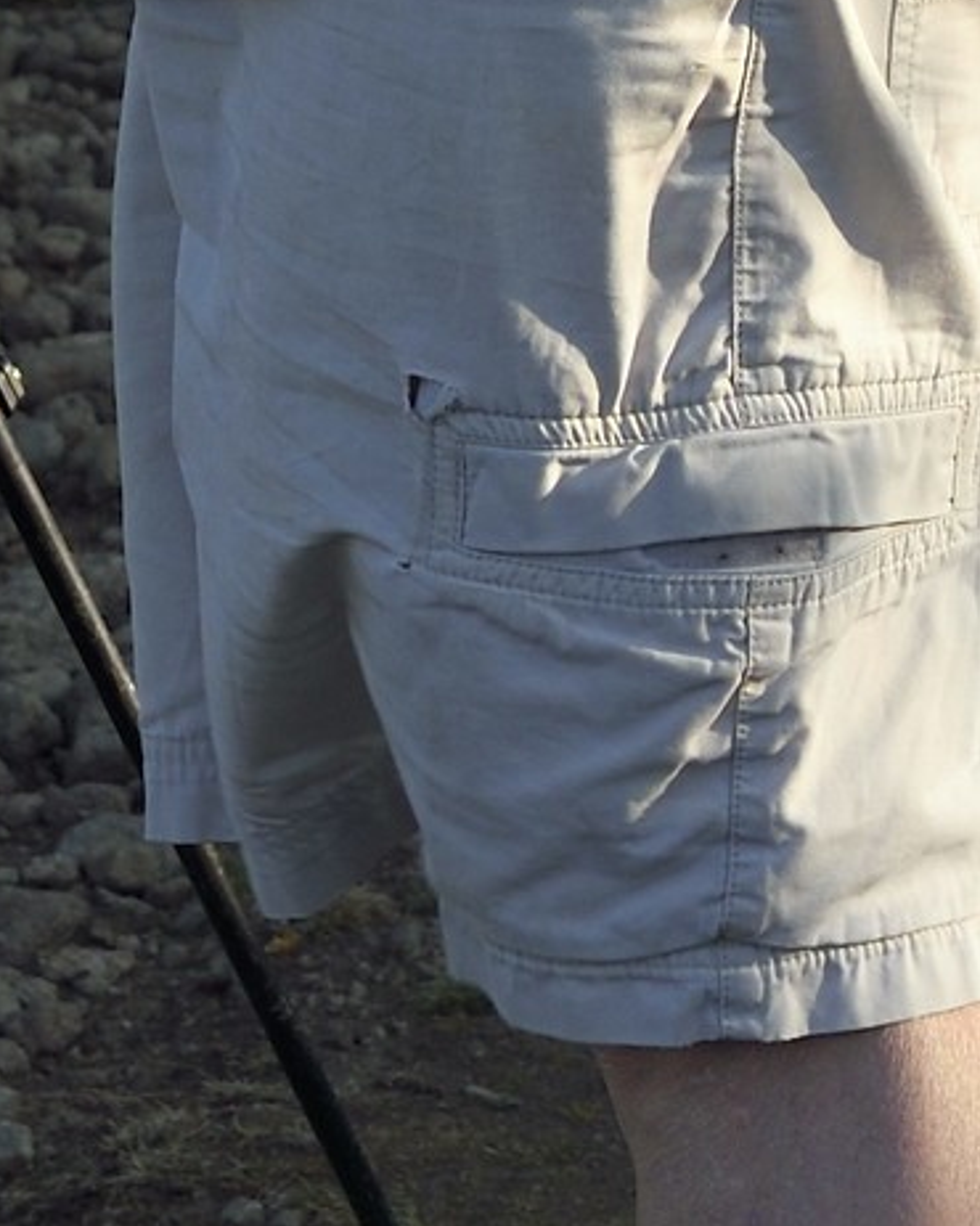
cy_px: -1247
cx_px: 138
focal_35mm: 253
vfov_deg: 7.3
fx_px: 9179
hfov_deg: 6.1
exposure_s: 1/250
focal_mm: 52
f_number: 10
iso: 200
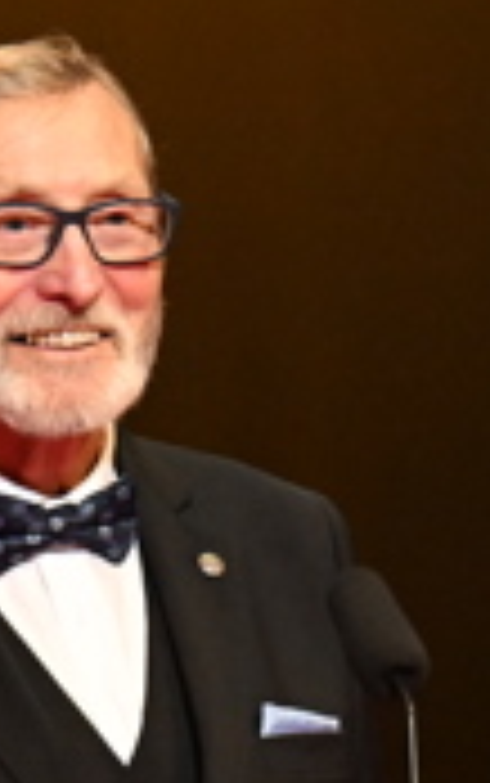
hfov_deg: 1.1
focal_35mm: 1210
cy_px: 972
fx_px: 25811
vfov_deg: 1.7
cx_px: -103
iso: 5000
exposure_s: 1/250
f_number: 4
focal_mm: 200
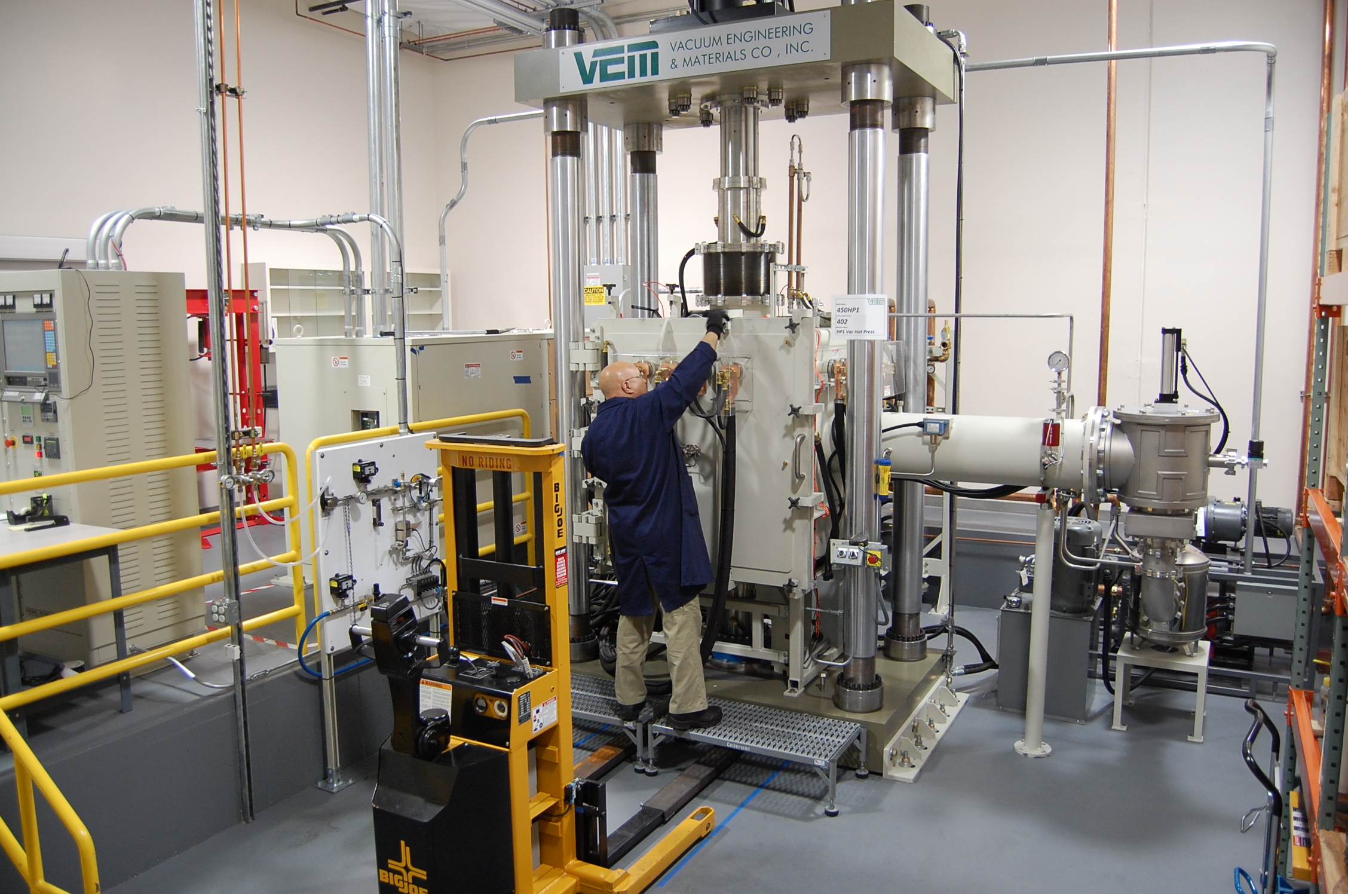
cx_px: 674
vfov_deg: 47.8
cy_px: 447
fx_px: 1009
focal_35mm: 27
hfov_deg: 67.5
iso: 640
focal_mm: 18
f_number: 3.5
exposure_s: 1/30
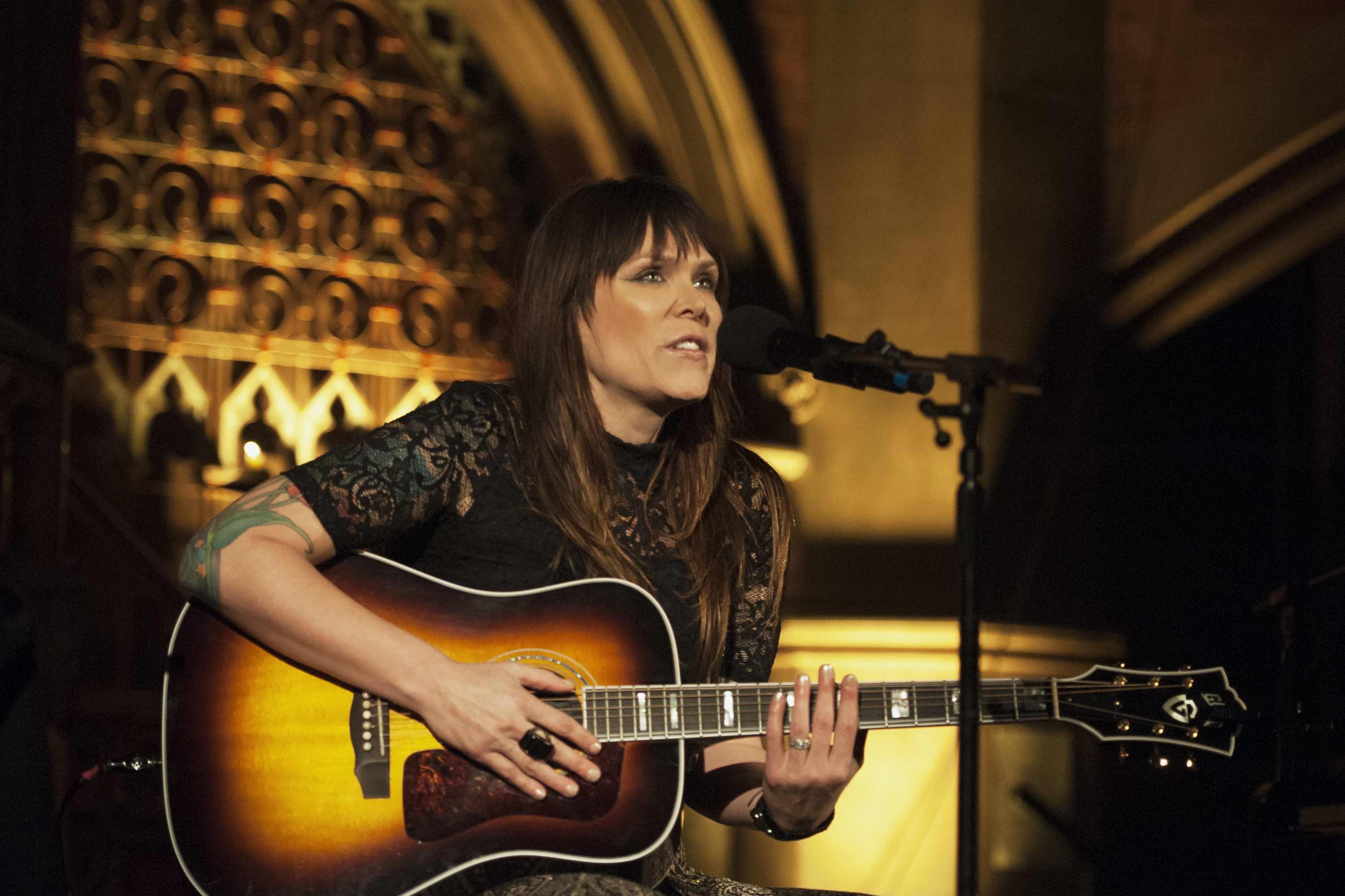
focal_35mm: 102
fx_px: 3811
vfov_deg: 13.4
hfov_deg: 20.0
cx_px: 672
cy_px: 448
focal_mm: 102
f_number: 2.8
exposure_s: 1/160
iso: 1600
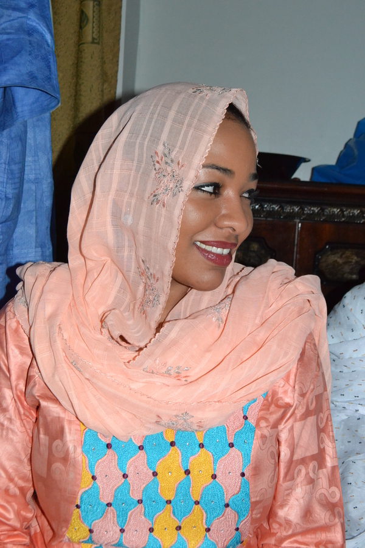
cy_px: 274
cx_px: 182
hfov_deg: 29.9
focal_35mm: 45
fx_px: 684
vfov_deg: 43.6
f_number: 7.1
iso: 3200
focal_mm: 30
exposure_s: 1/60
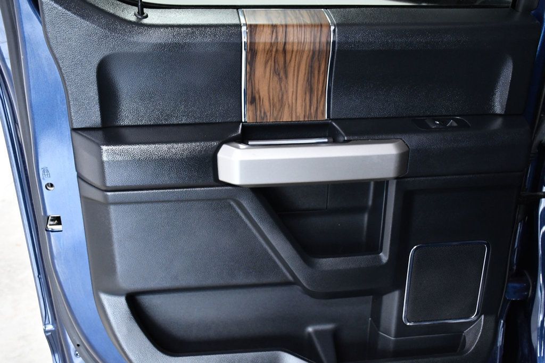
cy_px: 182
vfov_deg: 34.2
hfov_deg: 49.6
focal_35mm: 39
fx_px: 590
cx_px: 272
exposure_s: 1/125
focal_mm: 26
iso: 2500
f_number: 5.6
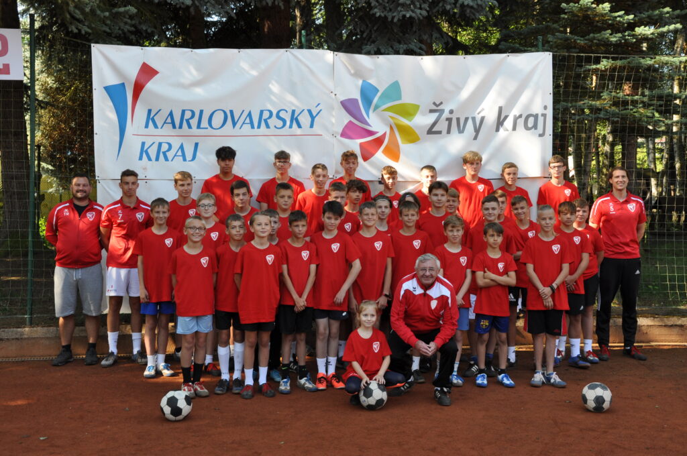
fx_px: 915
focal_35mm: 48
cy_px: 228
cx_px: 344
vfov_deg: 28.0
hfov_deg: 41.2
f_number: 7.1
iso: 200
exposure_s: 1/50
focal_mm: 32
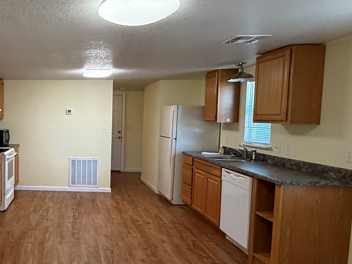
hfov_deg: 51.8
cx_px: 53
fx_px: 325
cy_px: 145
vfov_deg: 44.1
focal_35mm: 32
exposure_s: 1/120
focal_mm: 2.22
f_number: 2.2
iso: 500
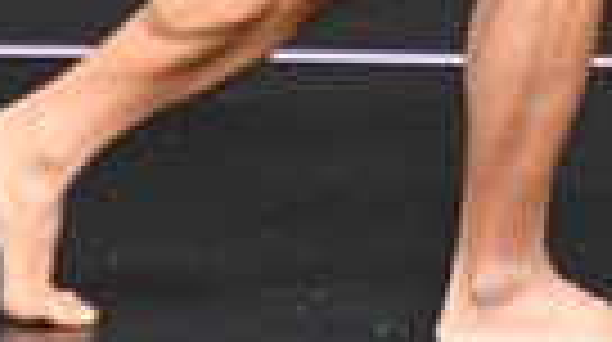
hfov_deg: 1.0
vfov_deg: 0.6
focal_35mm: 2060
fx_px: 33377
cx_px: 1177
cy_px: -508
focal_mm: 230
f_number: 5.6
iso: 5000
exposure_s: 1/400
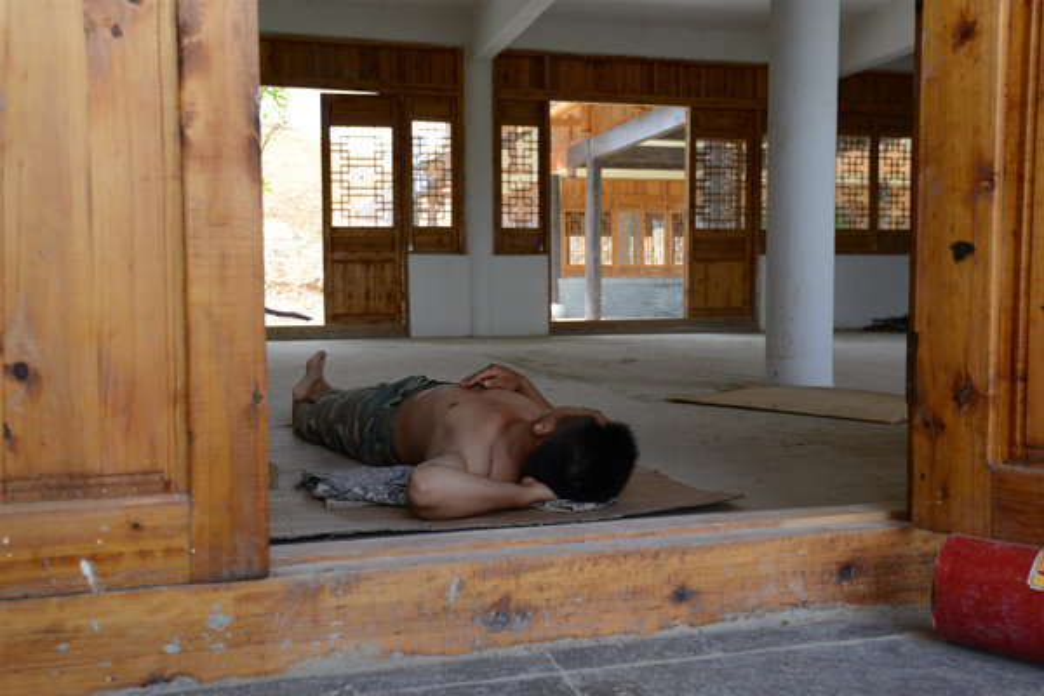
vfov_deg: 37.9
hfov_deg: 54.4
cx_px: 522
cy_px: 348
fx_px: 1015
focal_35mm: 35
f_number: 5.6
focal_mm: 35
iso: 160
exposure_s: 1/125
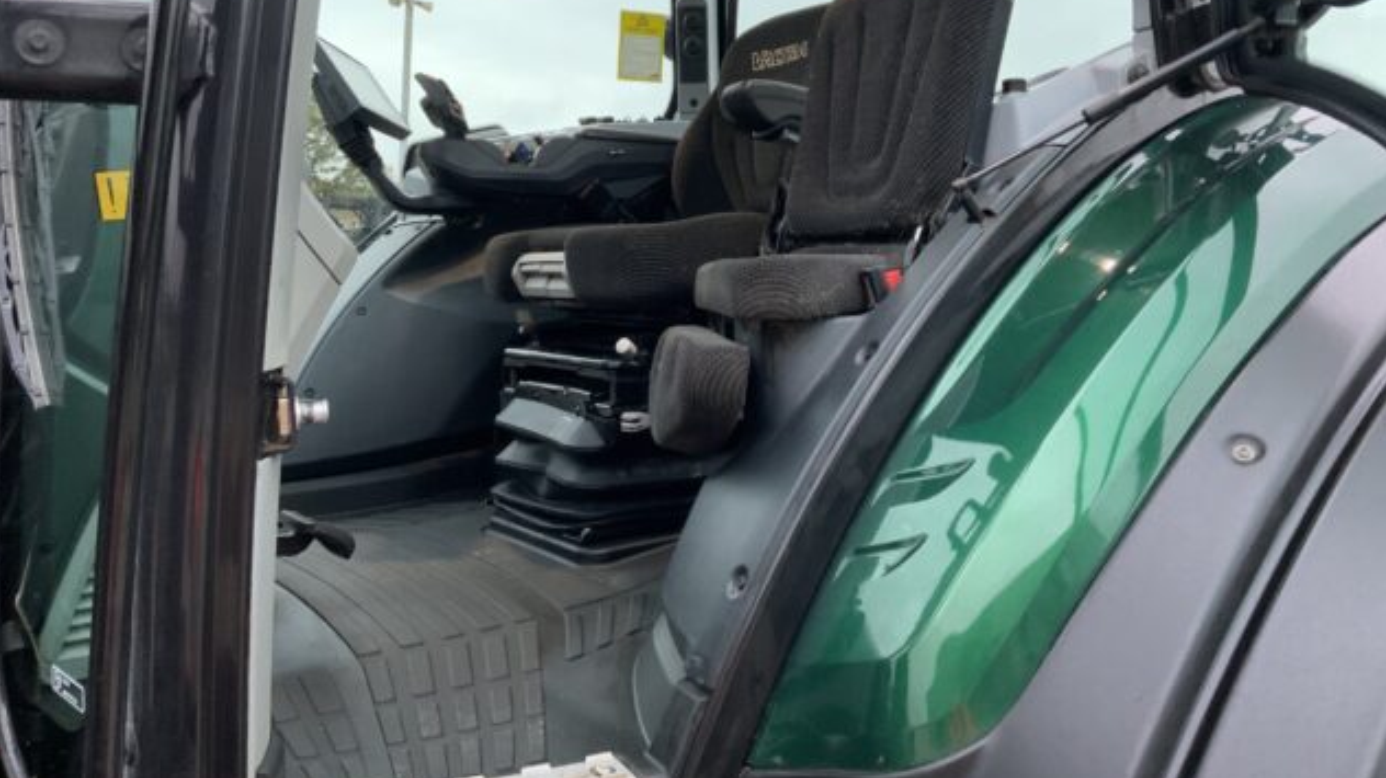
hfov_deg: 61.0
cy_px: 283
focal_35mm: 32
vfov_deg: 36.4
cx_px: 686
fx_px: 1176
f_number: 1.8
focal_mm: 3
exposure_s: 1/60
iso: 160
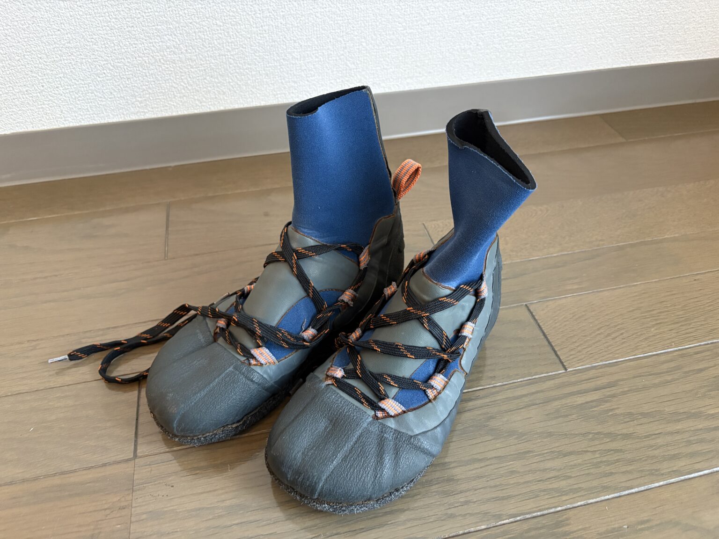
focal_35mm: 26
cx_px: 360
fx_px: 540
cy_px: 270
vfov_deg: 53.1
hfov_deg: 67.3
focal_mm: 5.96
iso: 640
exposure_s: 1/33
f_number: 1.6
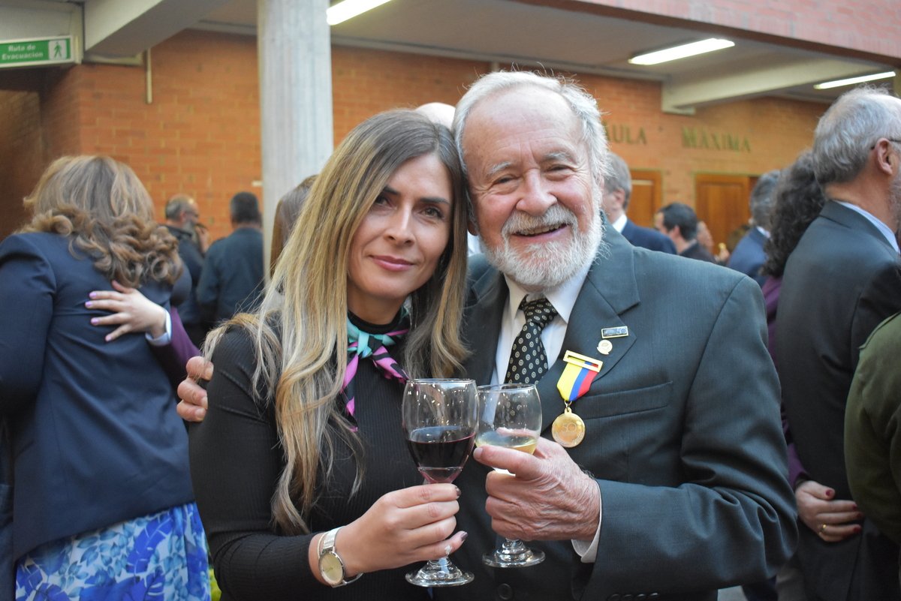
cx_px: 450
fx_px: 1014
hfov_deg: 47.9
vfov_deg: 33.0
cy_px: 300
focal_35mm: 40
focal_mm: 27
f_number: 4
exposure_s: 1/60
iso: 3600
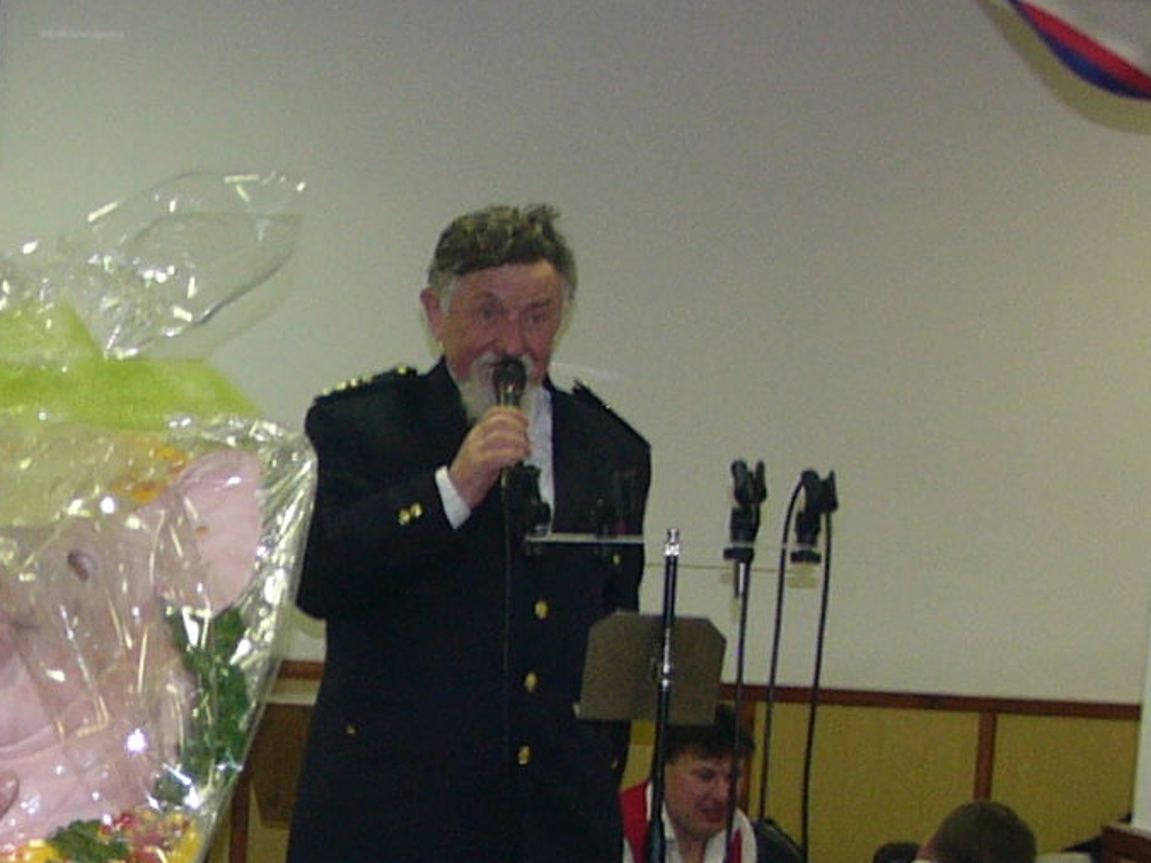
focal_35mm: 83
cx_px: -99
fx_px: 2759
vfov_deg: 17.4
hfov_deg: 22.3
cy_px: 856
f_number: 2.8
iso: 100
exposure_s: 1/30
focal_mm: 4.6
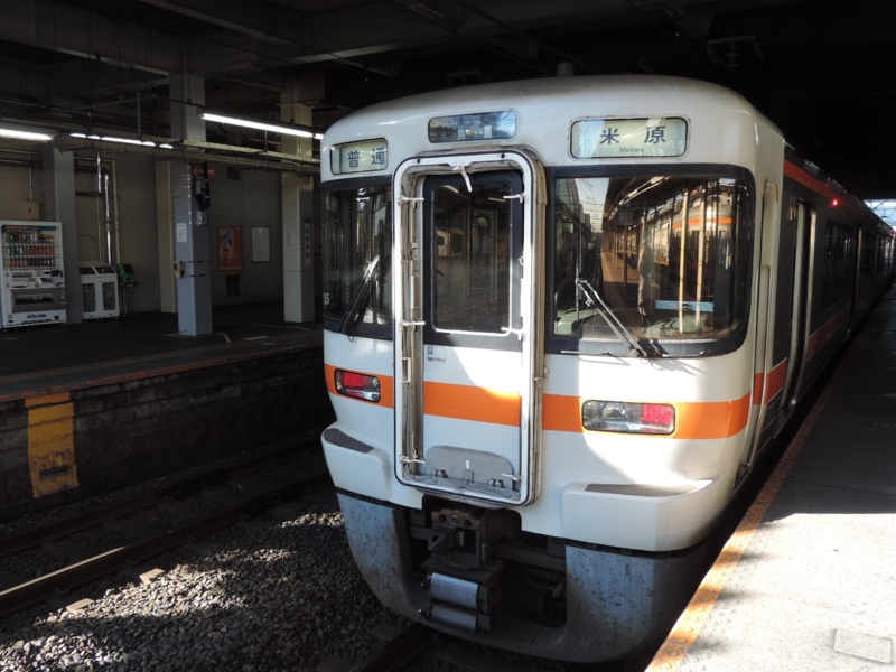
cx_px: 448
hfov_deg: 60.0
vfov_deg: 46.8
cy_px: 336
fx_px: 777
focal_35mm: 30
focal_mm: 5.3
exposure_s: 1/100
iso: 80
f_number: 3.1
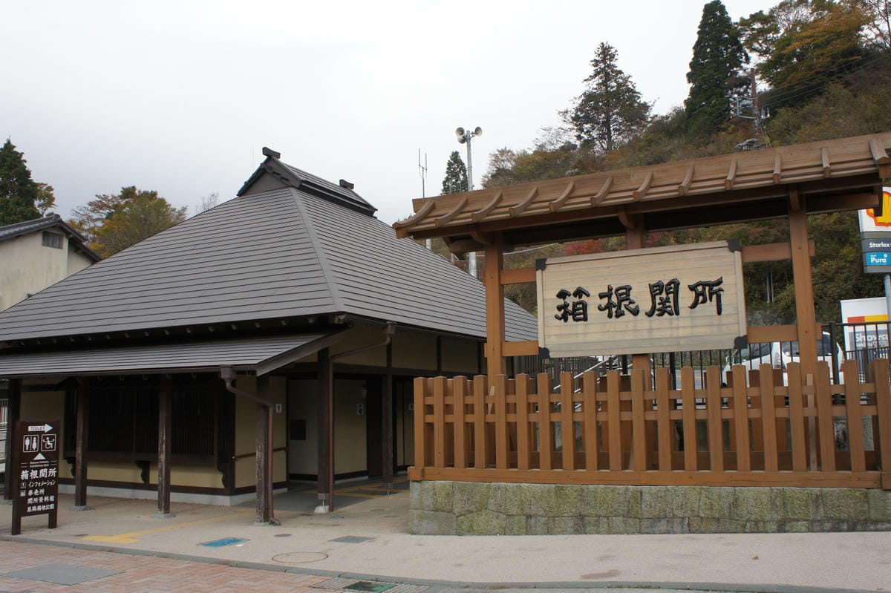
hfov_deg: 67.4
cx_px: 446
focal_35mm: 27
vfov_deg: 47.9
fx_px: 668
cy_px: 296
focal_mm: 18
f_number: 7.1
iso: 200
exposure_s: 1/250
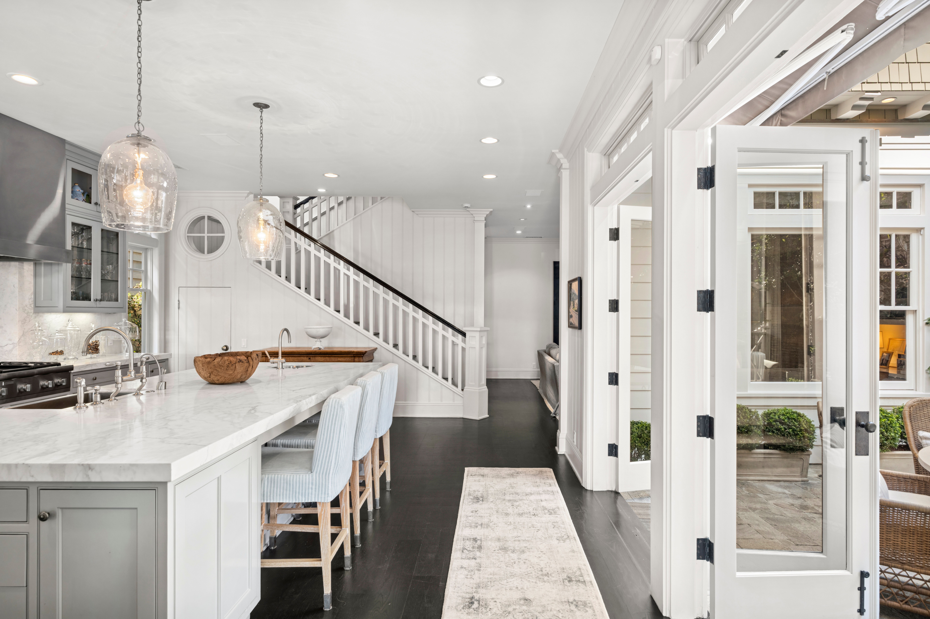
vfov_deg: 64.5
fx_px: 491
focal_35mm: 19
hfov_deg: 86.9
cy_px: 310
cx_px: 465
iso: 200
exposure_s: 1/10
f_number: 8
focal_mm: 19
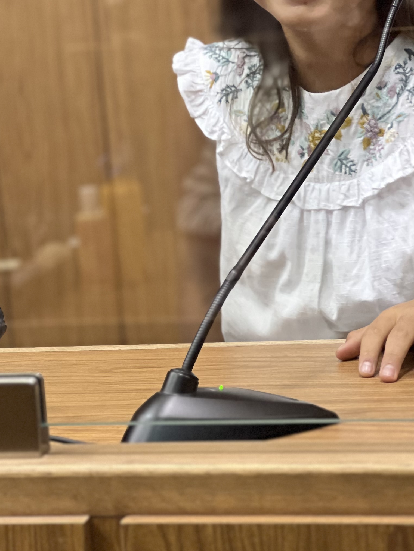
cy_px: 109
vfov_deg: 12.8
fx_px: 2440
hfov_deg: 9.7
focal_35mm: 153
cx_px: 119
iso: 320
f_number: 2.8
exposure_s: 1/30
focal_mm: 9
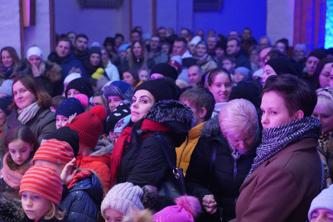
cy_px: 111
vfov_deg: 21.9
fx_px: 574
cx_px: 166
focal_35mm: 62
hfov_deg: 32.4
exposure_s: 1/50
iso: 12800
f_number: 4
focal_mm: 62
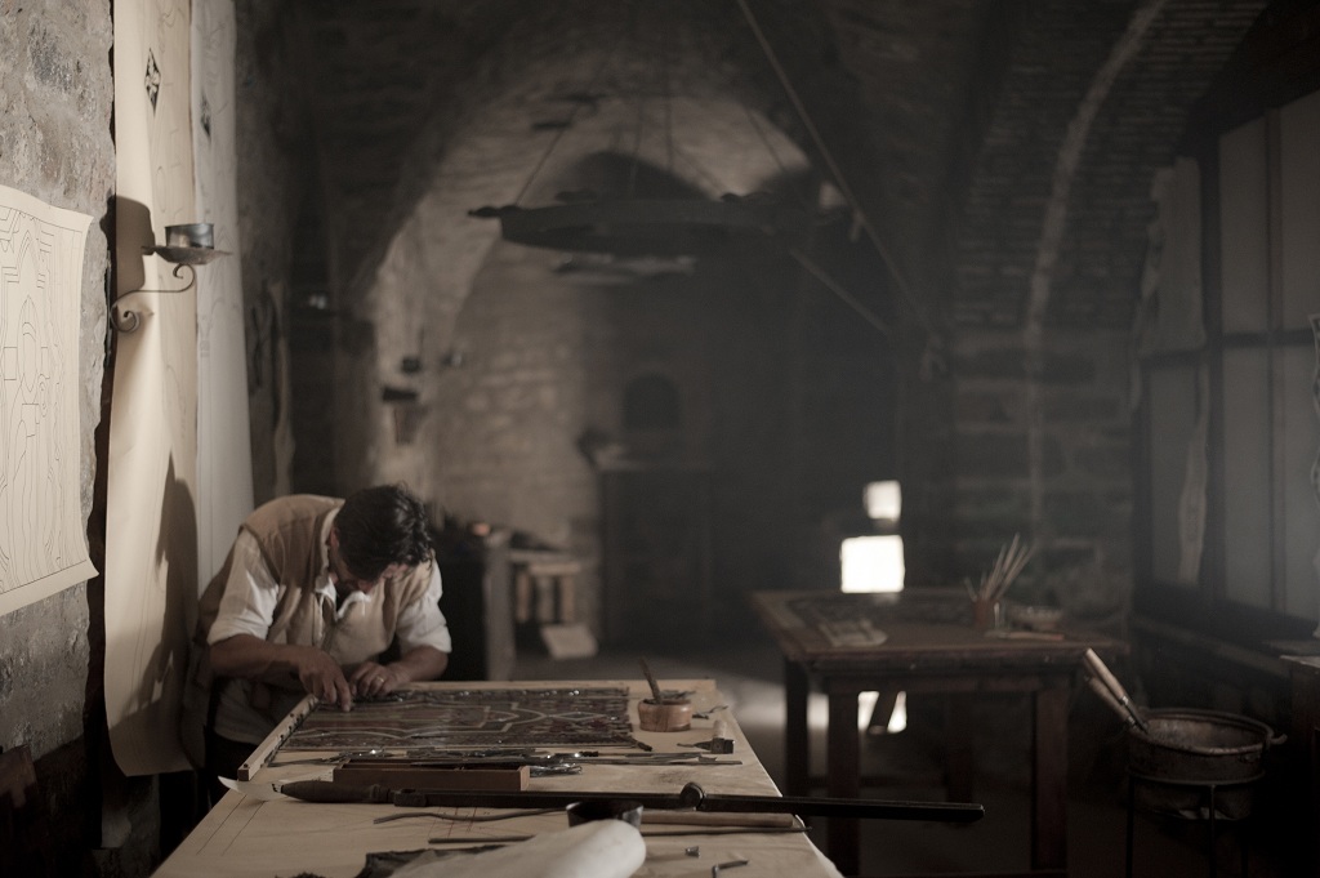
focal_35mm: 50
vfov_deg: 26.9
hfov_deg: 39.6
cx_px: 660
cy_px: 439
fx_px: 1832
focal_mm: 50
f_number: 1.8
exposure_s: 1/50
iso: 1000
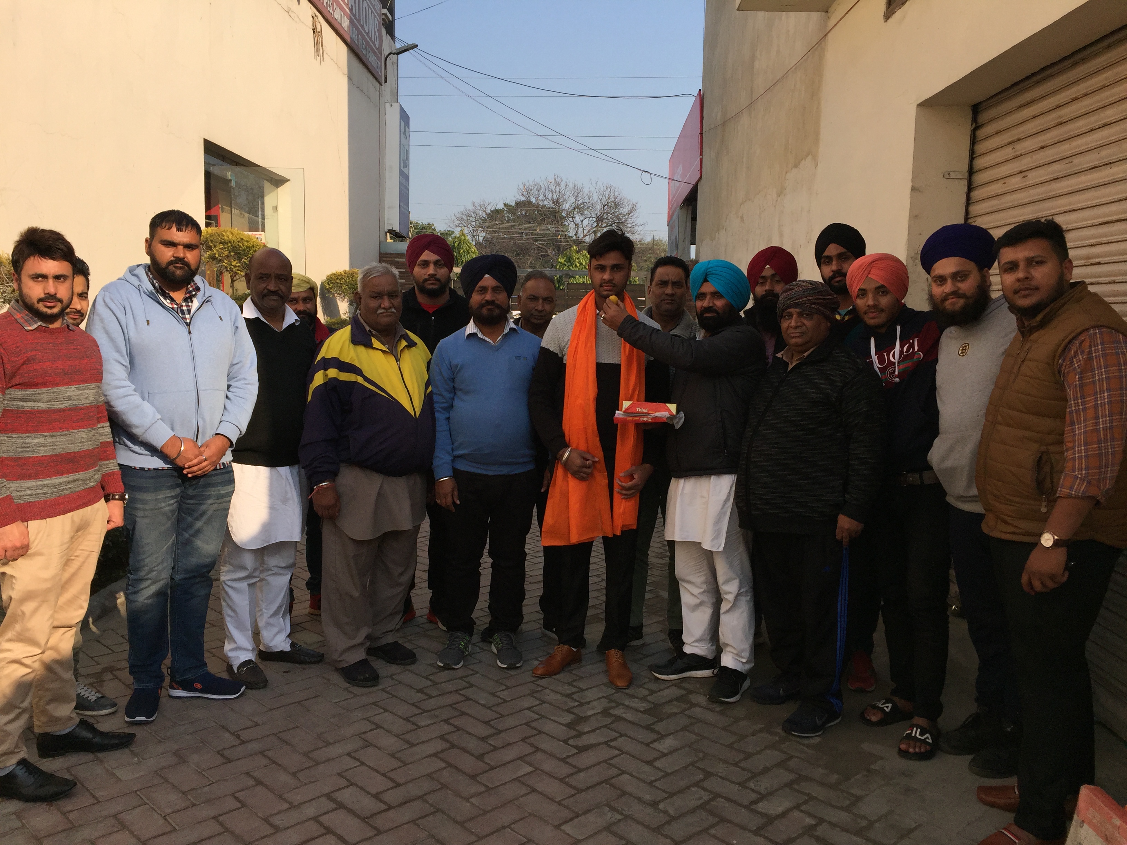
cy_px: 422
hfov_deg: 61.7
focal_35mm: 29
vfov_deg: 48.2
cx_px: 564
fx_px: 944
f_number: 2.2
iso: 32
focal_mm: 4.15
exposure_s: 1/2475
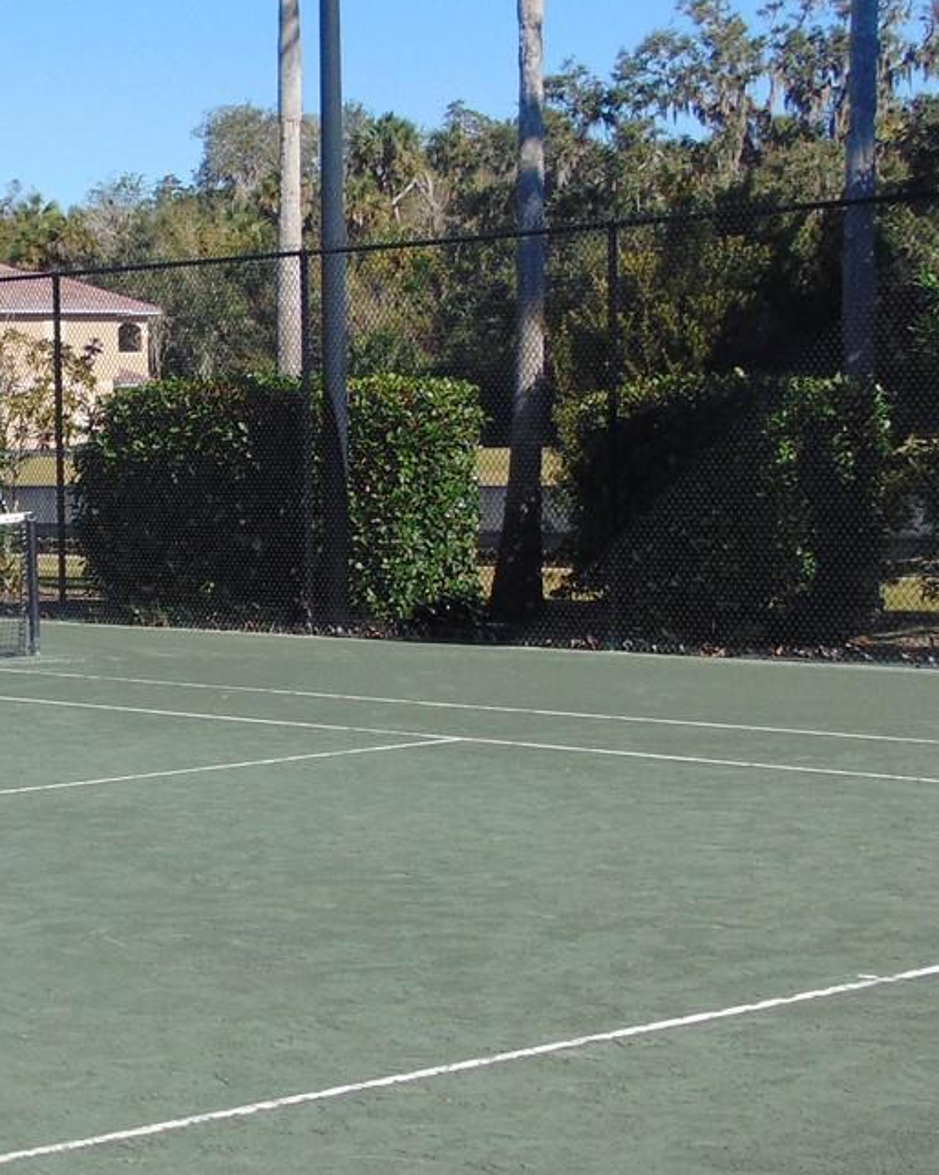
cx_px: -135
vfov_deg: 22.5
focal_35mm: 85
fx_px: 2954
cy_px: 652
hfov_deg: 17.4
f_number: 8.3
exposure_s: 1/200
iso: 80
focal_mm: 6.3
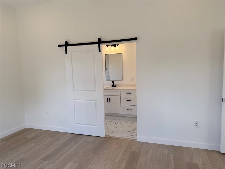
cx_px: 112
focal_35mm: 24
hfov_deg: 71.6
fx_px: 156
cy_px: 84
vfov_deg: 56.8
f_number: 1.78
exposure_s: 1/555
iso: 100
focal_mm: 6.76
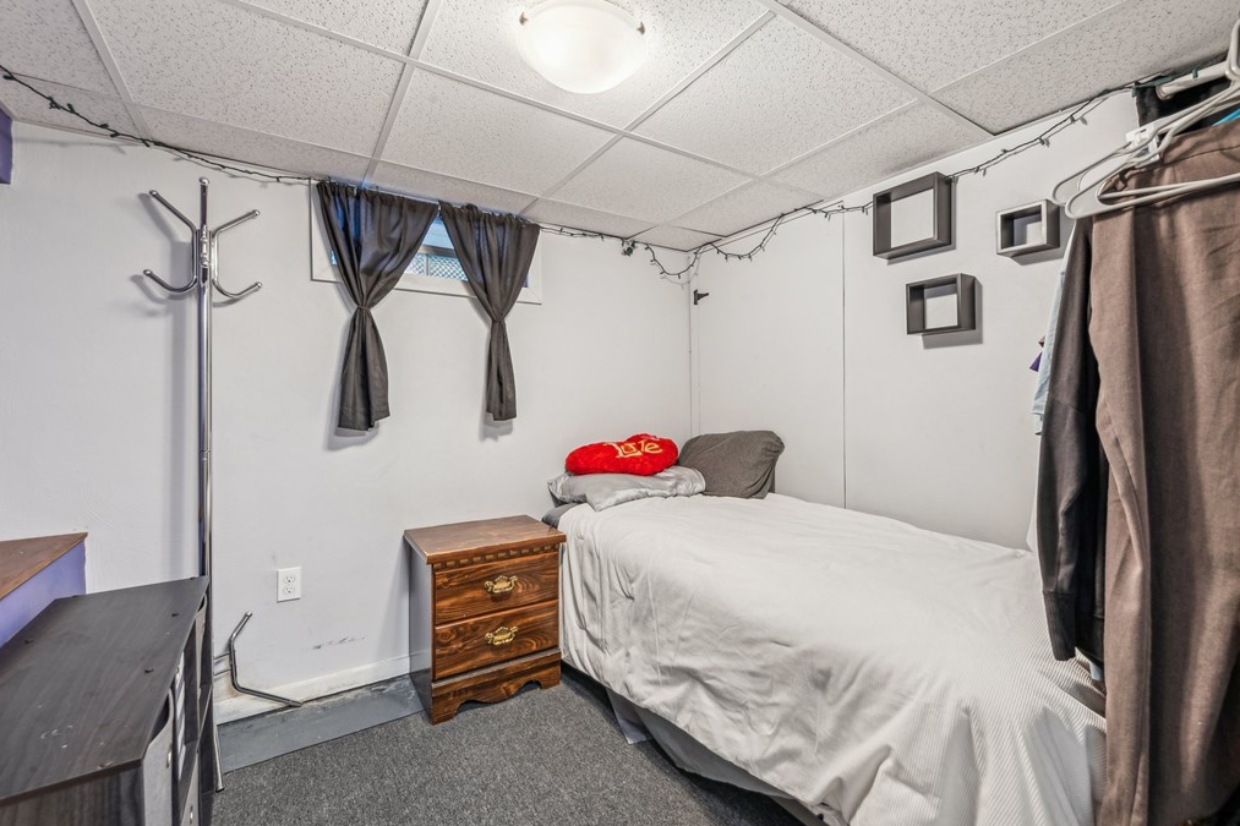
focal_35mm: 15
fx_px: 517
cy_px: 396
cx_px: 641
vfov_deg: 77.3
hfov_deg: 100.4
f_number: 11
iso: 50
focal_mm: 14
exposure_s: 1/2
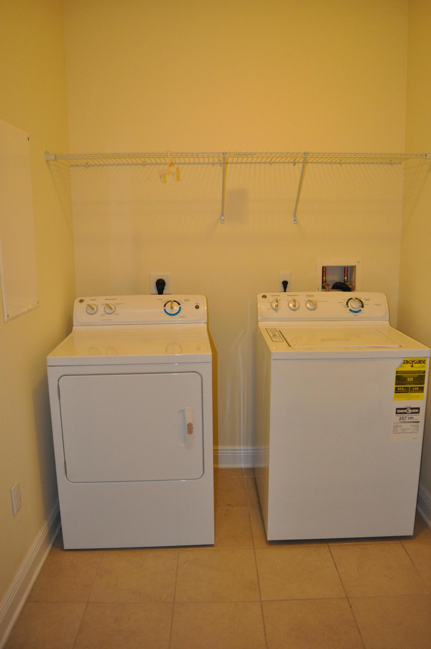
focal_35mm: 27
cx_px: 216
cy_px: 324
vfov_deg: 67.4
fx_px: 486
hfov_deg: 47.8
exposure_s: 1/80
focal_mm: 18
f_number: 3.5
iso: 800
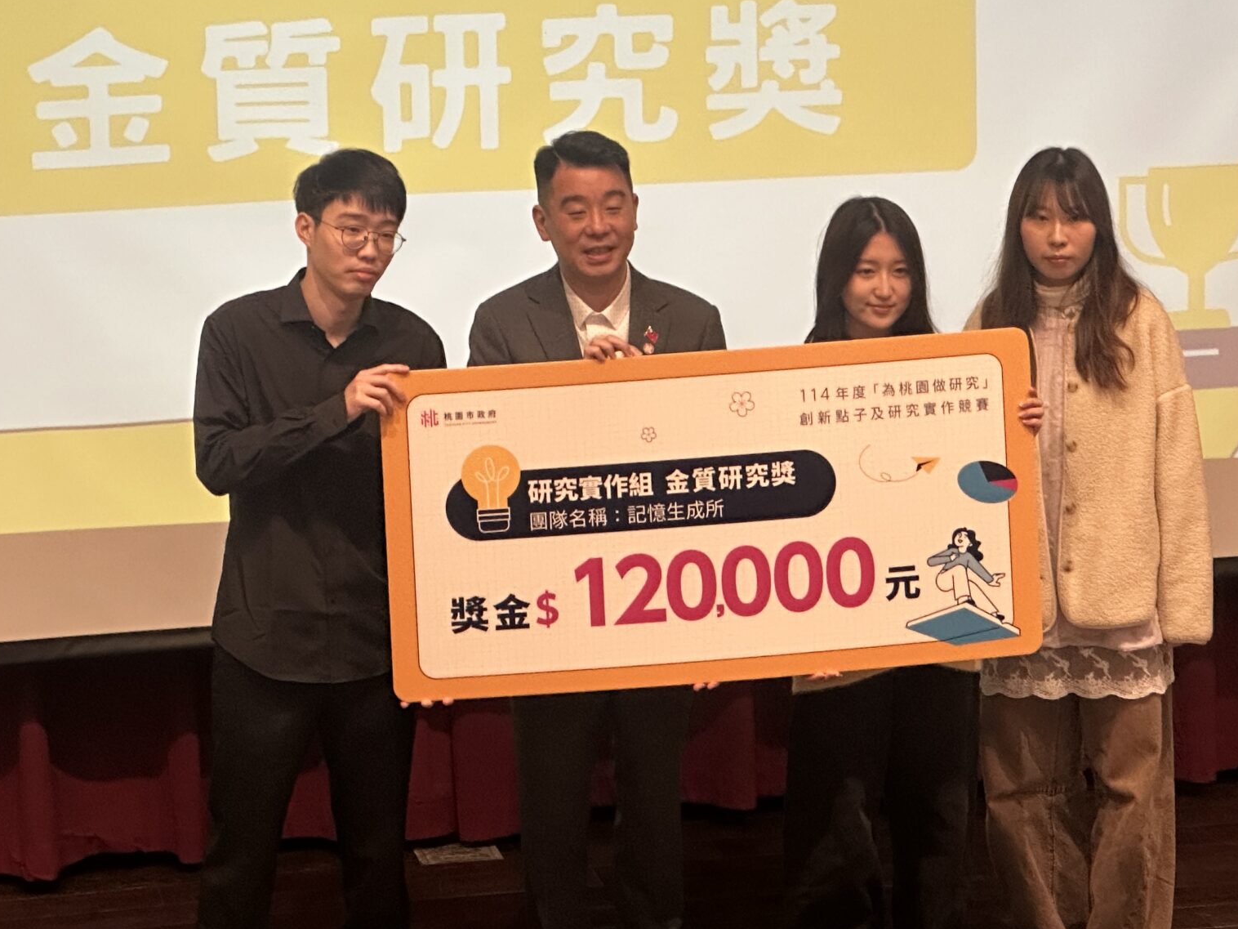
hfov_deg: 15.2
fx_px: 4649
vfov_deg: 11.4
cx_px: 618
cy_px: 166
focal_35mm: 130
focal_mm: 9
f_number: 2.8
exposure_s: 1/60
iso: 250
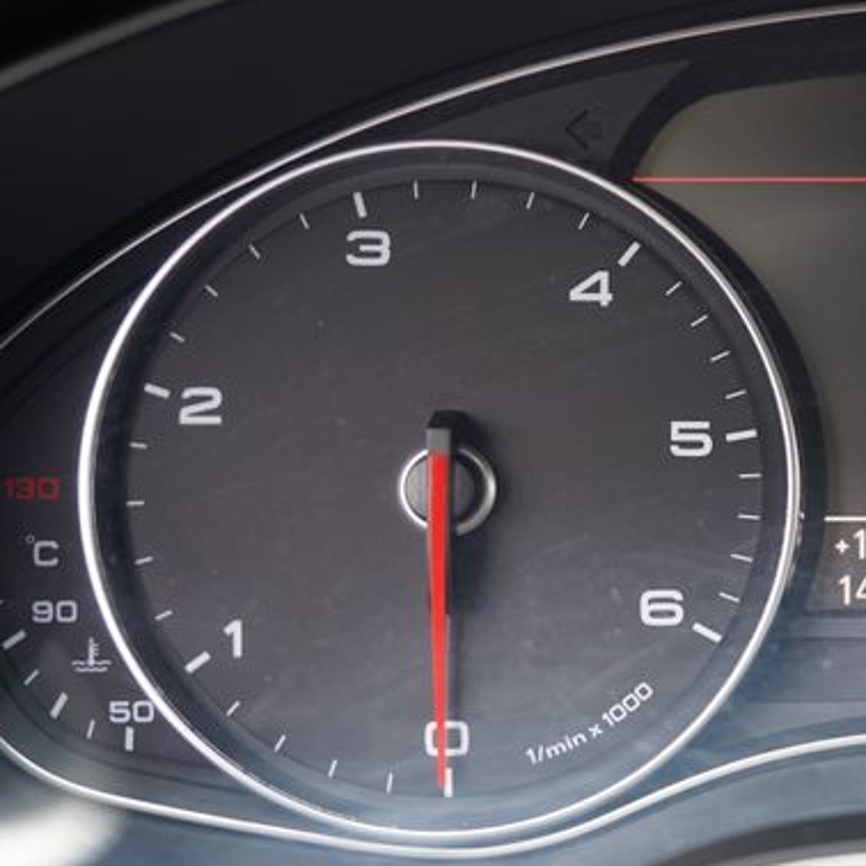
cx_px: 1061
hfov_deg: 22.8
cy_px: 443
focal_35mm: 69
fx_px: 1953
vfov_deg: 25.0
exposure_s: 1/30
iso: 160
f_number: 2.8
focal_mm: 30
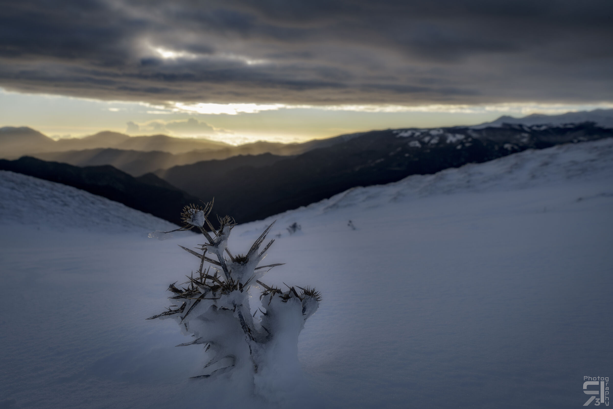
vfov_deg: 37.9
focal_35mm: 35
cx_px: 306
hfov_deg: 54.4
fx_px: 596
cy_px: 204
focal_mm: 35
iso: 80
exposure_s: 1/40
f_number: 16
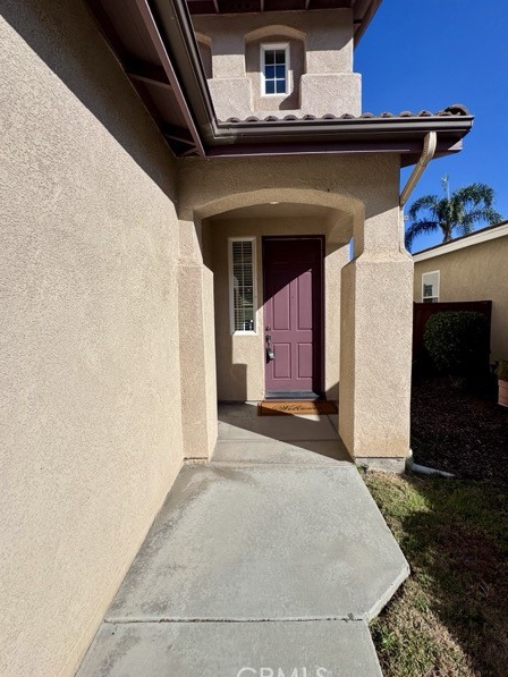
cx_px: 259
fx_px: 293
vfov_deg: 98.1
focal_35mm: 15
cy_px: 331
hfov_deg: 81.8
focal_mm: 2.22
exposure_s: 1/3390
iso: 50
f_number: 2.2
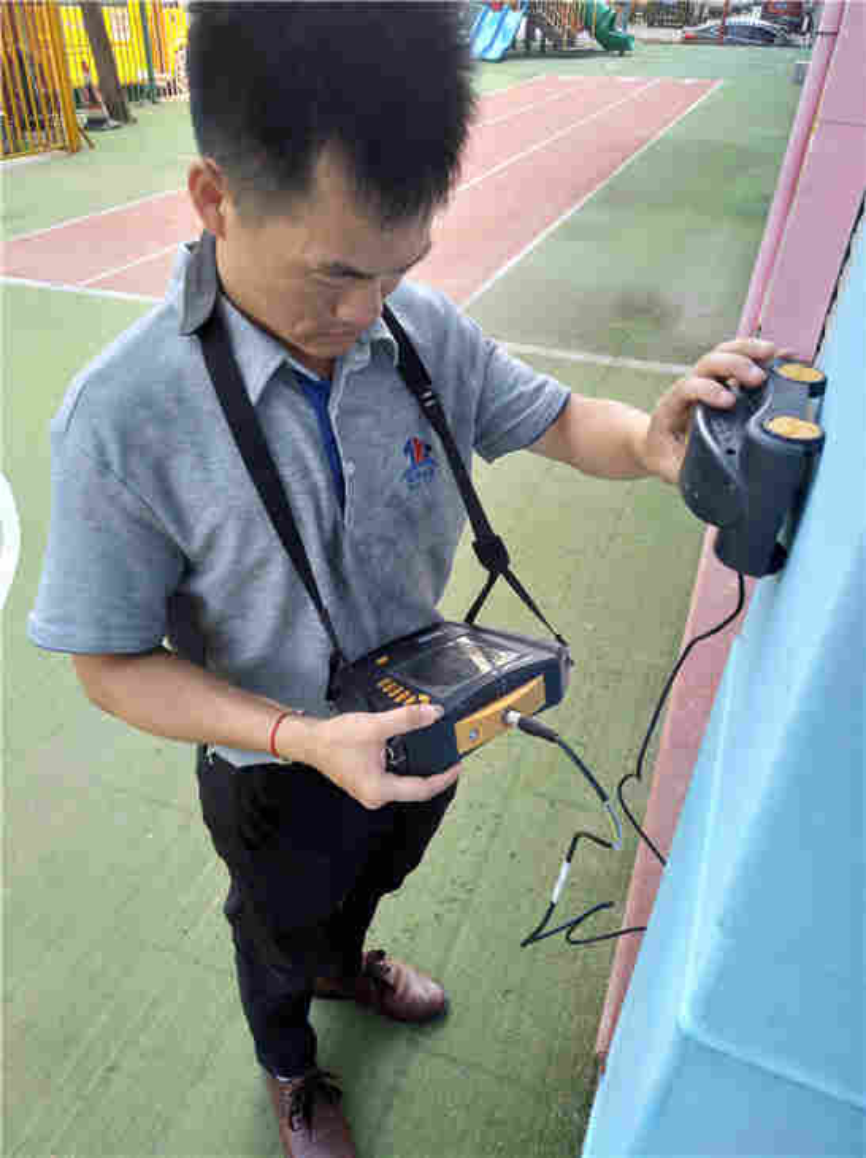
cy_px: 579
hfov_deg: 58.8
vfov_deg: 74.0
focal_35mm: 23
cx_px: 433
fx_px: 769
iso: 100
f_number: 2
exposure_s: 1/141
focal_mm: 4.04
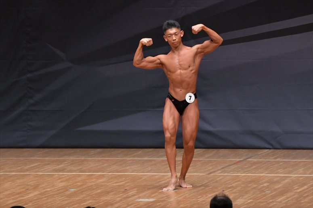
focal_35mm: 285
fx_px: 2477
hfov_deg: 7.2
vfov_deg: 4.8
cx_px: 156
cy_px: 104
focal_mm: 190
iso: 6400
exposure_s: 1/400
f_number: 5.6
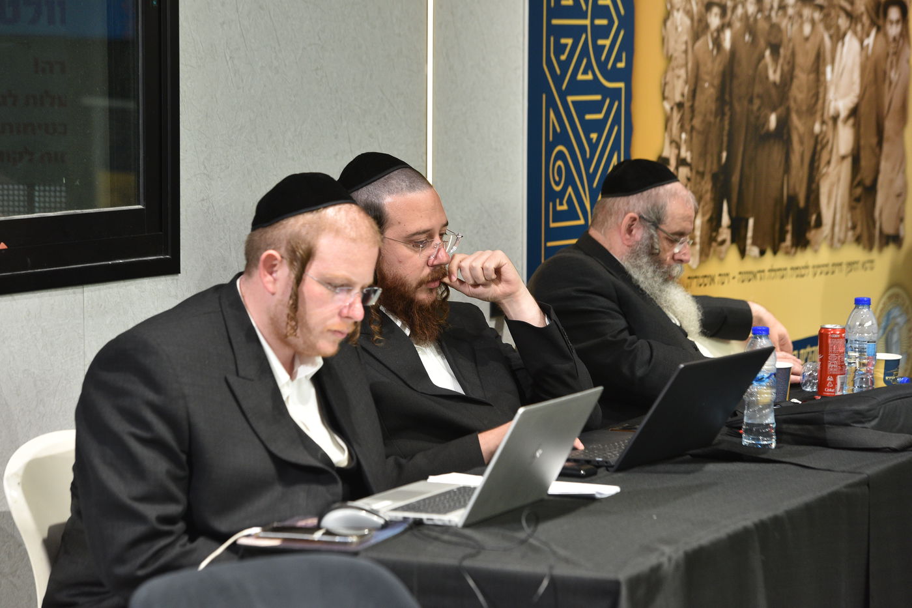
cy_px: 304
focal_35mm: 120
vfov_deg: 11.4
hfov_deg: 17.1
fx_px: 3039
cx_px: 456
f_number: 5
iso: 1600
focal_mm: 120
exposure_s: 1/160
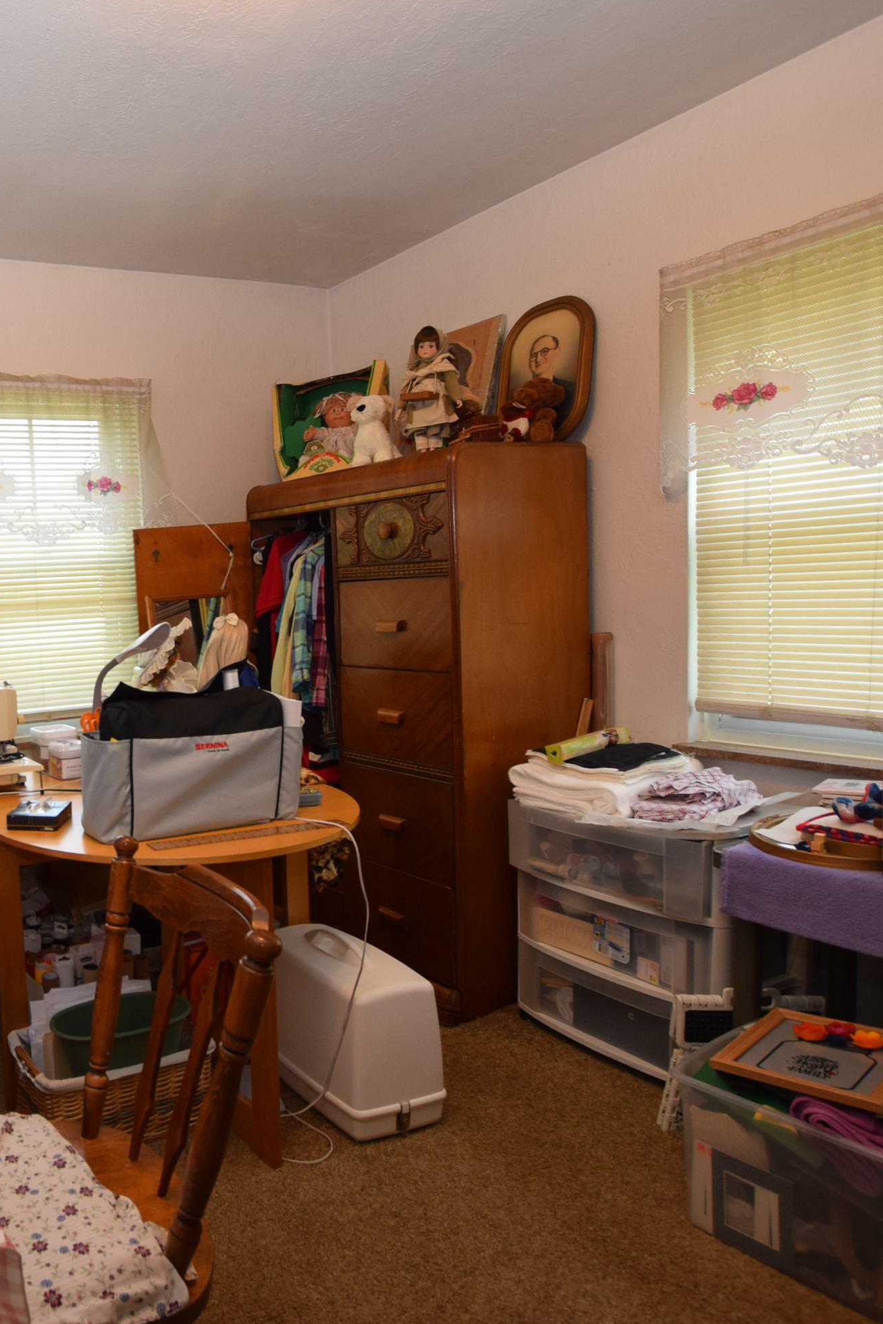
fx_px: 846
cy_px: 670
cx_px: -1
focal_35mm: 23
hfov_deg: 46.2
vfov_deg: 76.1
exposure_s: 1/100
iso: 800
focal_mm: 10
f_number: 5
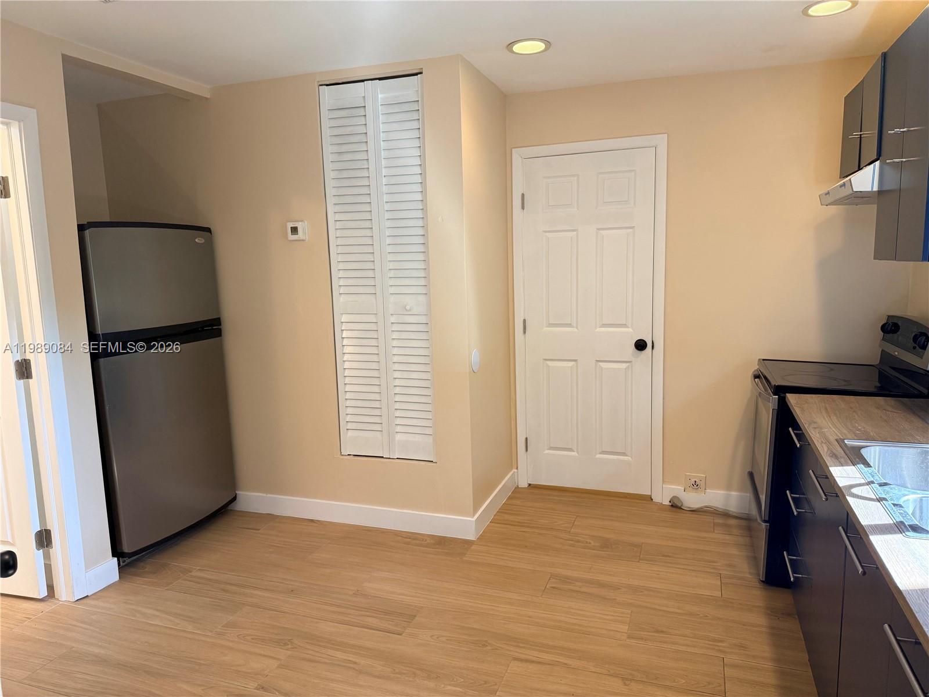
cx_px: 464
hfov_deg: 71.6
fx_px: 644
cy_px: 348
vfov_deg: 56.8
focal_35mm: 24
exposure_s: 1/120
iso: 200
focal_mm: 6.76
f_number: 1.78
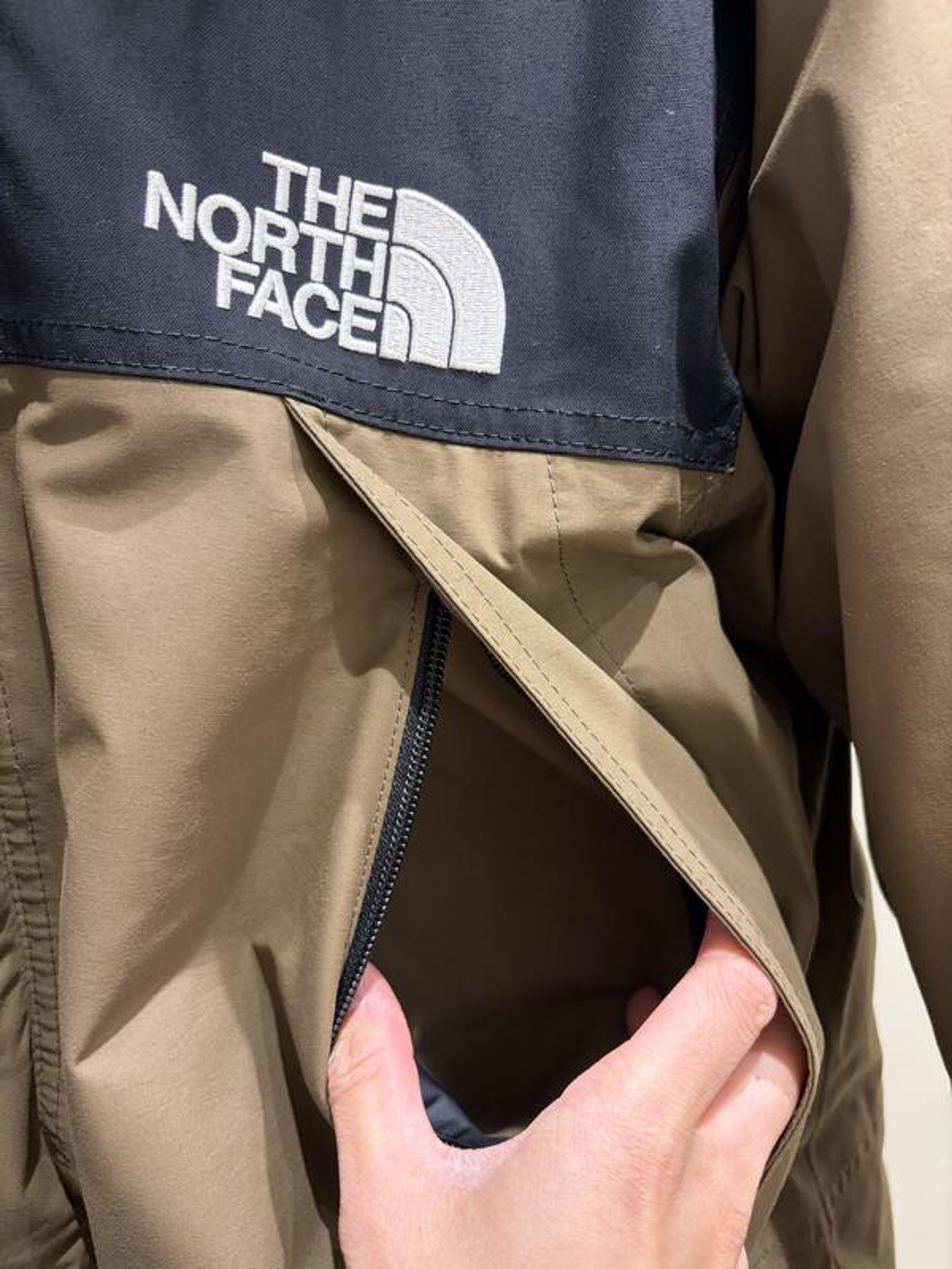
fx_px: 953
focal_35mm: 26
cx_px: 476
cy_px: 634
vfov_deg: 67.3
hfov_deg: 53.1
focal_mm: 5.96
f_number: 1.6
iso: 125
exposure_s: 1/50
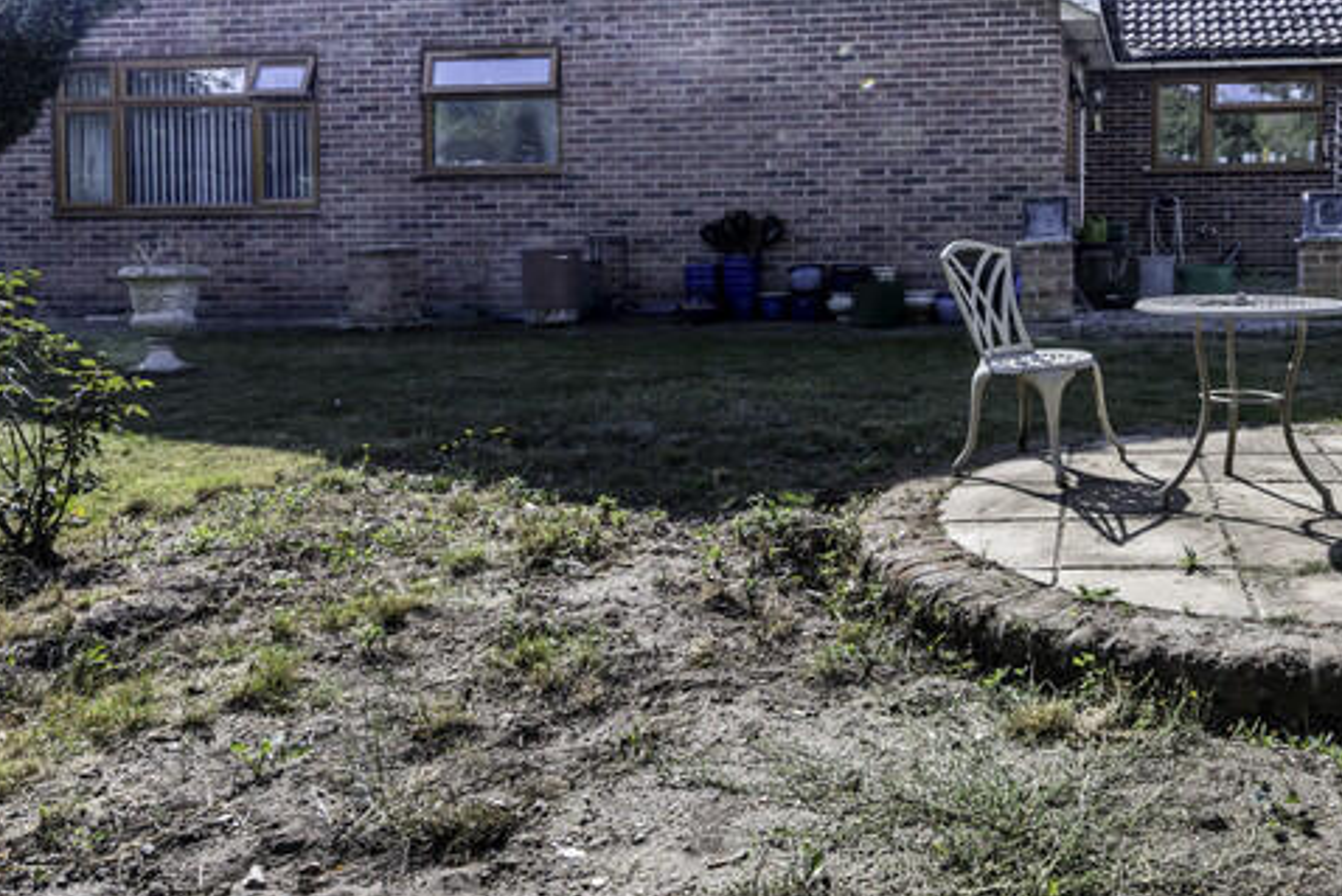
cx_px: 1039
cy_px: 369
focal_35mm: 30
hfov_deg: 58.0
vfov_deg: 43.5
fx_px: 1119
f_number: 9
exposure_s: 1/400
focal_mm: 14
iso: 64
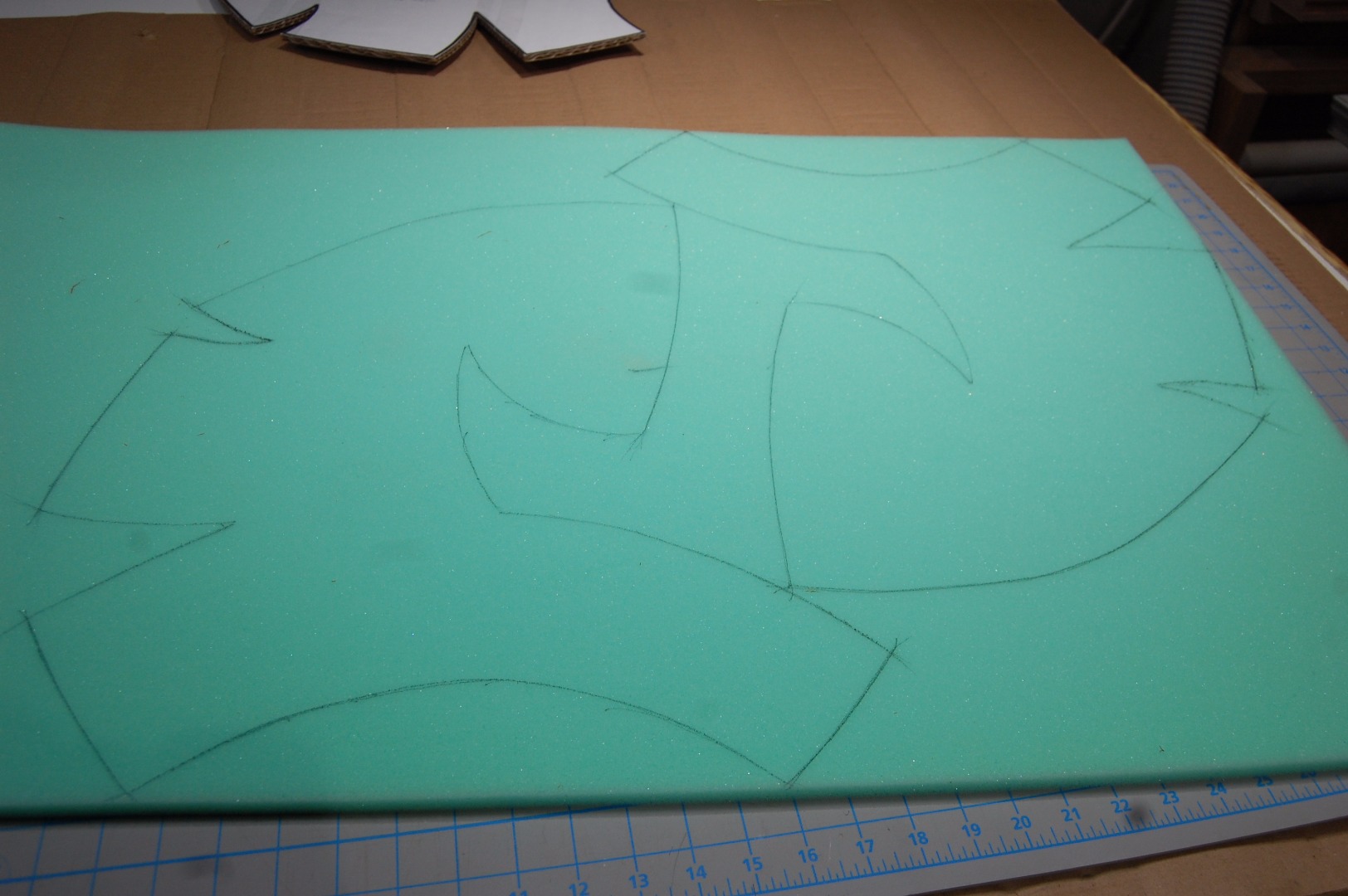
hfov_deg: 62.0
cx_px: 674
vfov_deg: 43.5
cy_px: 448
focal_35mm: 30
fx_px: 1122
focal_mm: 20
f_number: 5.6
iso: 400
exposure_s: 1/125
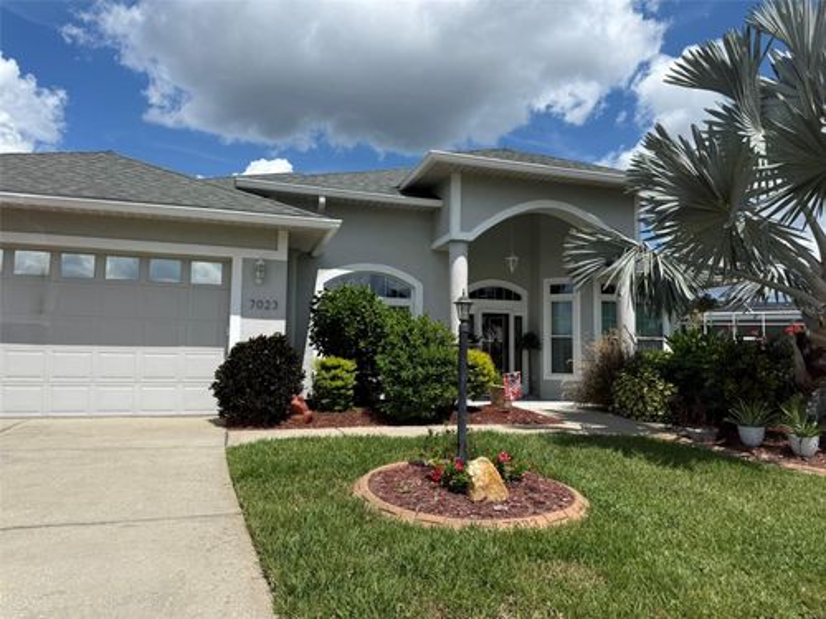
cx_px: 413
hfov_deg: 71.6
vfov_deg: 56.8
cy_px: 310
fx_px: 573
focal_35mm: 24
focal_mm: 6.76
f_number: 1.78
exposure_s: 1/6711
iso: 80
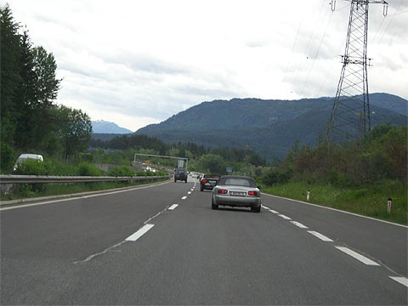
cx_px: 204
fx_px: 1108
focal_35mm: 94
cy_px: 153
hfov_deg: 20.9
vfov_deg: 15.7
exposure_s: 1/250
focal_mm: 15.3
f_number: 4.6
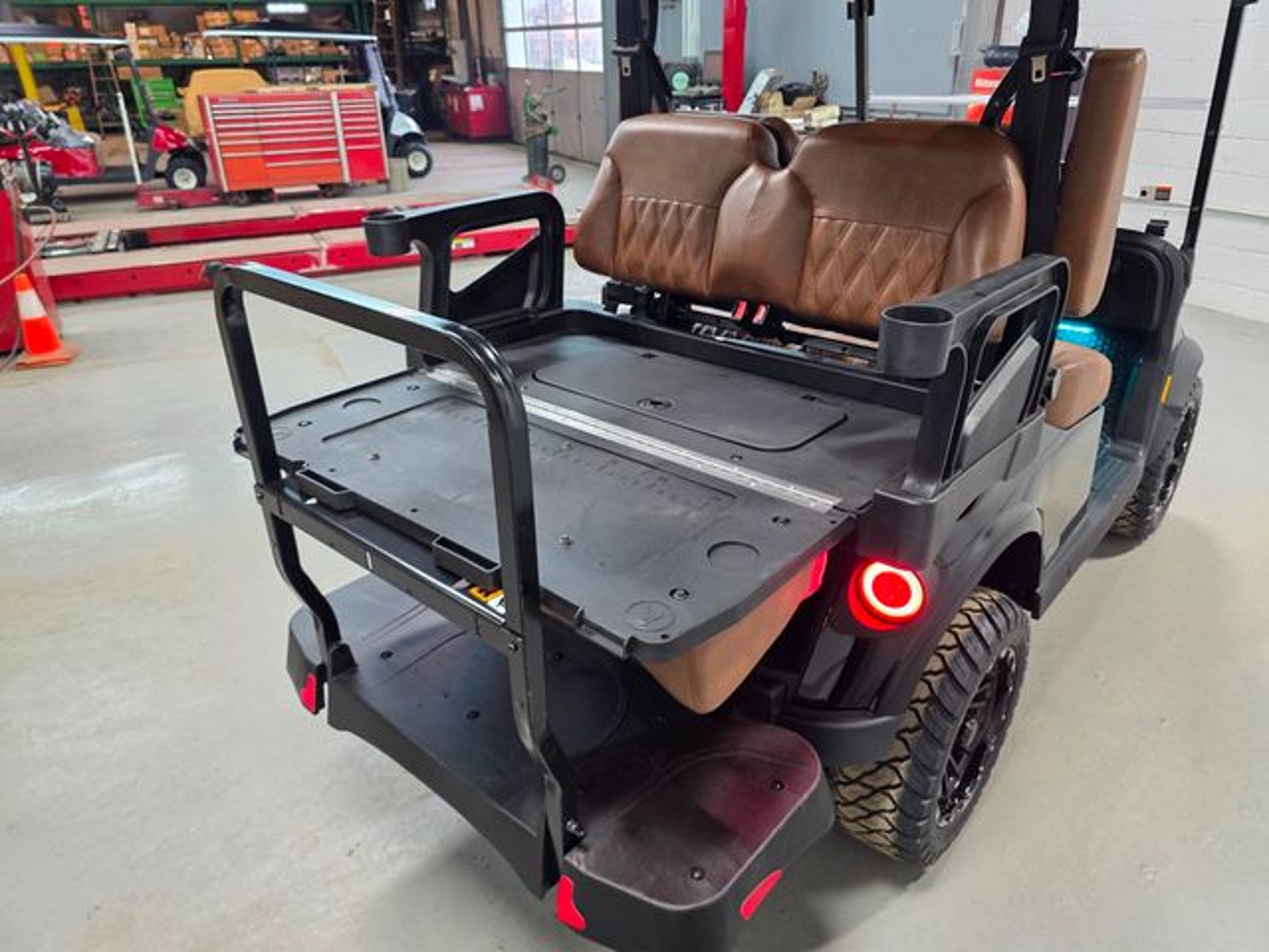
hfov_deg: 73.9
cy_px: 476
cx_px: 634
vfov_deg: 58.9
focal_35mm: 23
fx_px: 843
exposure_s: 1/120
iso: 200
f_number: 1.7
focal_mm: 6.3
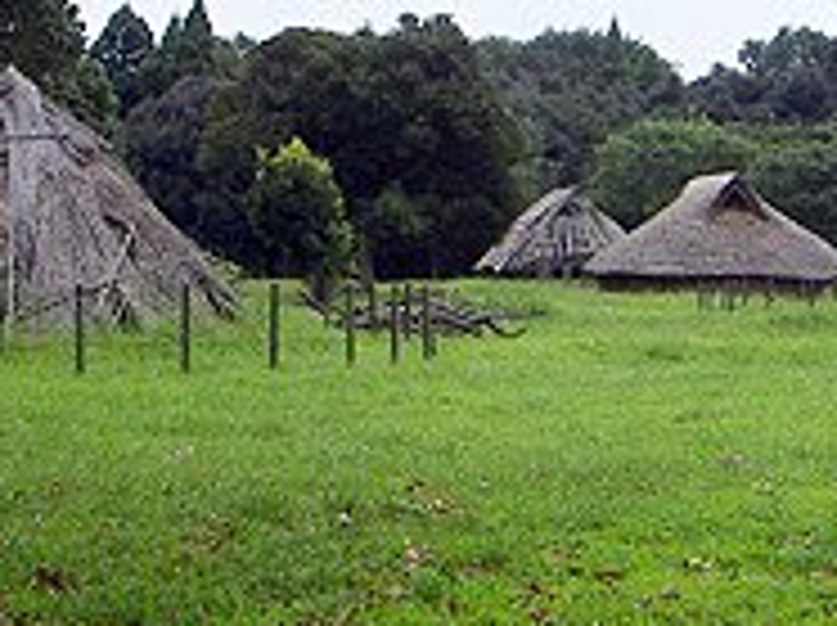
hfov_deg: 22.4
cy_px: 214
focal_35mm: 87
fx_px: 2101
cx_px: 554
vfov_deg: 16.9
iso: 64
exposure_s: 1/160
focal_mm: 4.7
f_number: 6.7
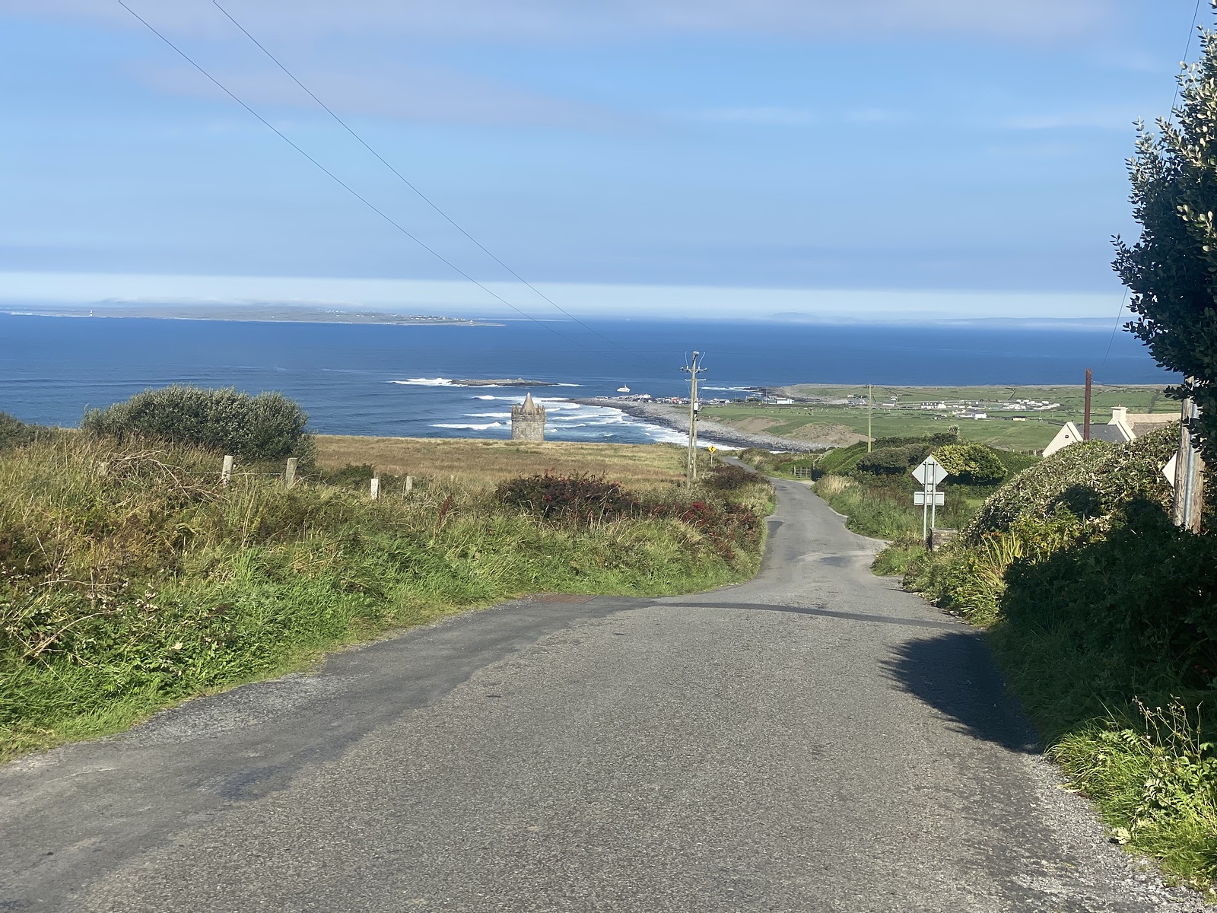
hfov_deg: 36.8
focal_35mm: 52
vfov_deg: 28.0
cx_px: 608
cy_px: 456
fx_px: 1828
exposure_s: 1/1845
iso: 20
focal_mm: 6
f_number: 2
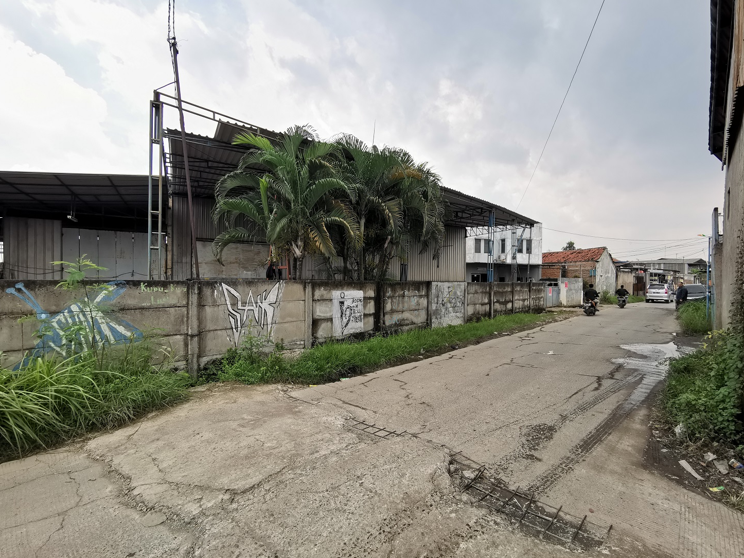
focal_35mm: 17
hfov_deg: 91.0
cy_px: 284
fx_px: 365
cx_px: 392
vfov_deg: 74.7
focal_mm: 2.35
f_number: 2.2
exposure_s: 1/454
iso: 50
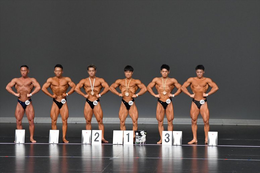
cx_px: 130
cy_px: 86
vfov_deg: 7.3
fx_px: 1350
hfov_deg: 11.0
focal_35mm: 187
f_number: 5.6
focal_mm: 125
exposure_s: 1/400
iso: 5000
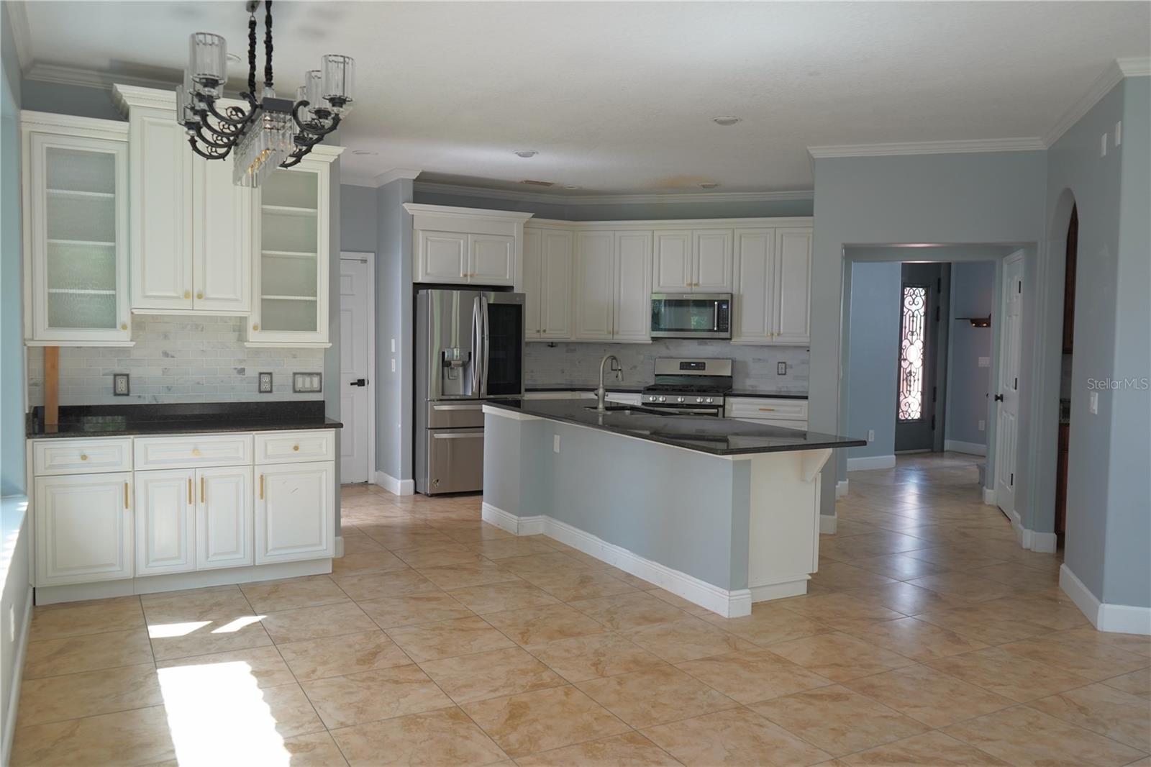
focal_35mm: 28
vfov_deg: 46.4
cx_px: 576
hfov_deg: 65.5
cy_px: 384
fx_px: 895
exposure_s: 1/160
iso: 640
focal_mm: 28
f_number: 4
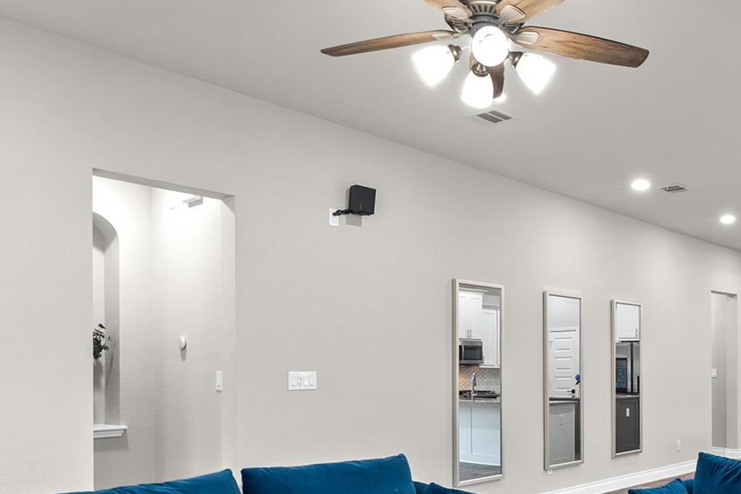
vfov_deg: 36.8
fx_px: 720
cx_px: 554
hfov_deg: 52.1
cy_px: 379
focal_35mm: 35
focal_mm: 16
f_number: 9
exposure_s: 1/1.25
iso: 400
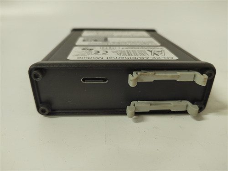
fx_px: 151
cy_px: 86
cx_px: 114
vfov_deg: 58.9
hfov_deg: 73.9
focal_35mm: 23
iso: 2275
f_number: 1.9
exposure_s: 1/100
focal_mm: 5.52
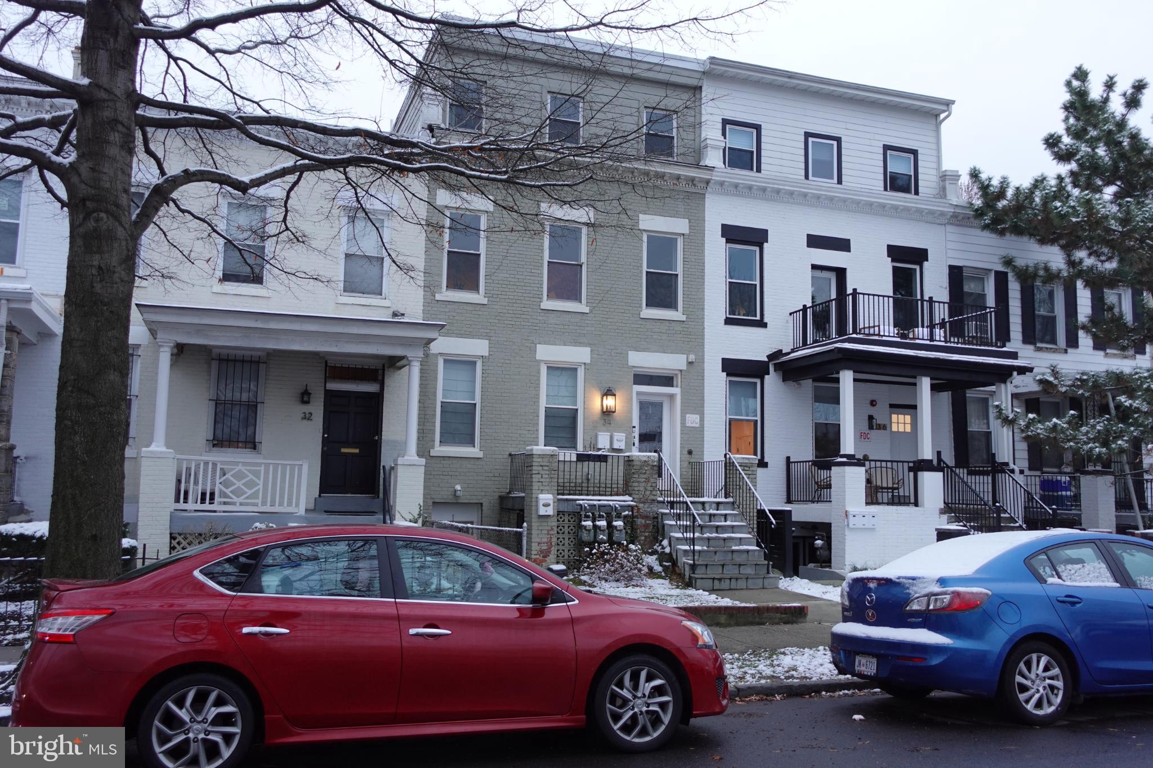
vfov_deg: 42.3
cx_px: 576
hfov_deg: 60.3
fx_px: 993
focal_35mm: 31
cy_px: 384
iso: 200
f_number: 2.5
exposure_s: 1/40
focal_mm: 11.92
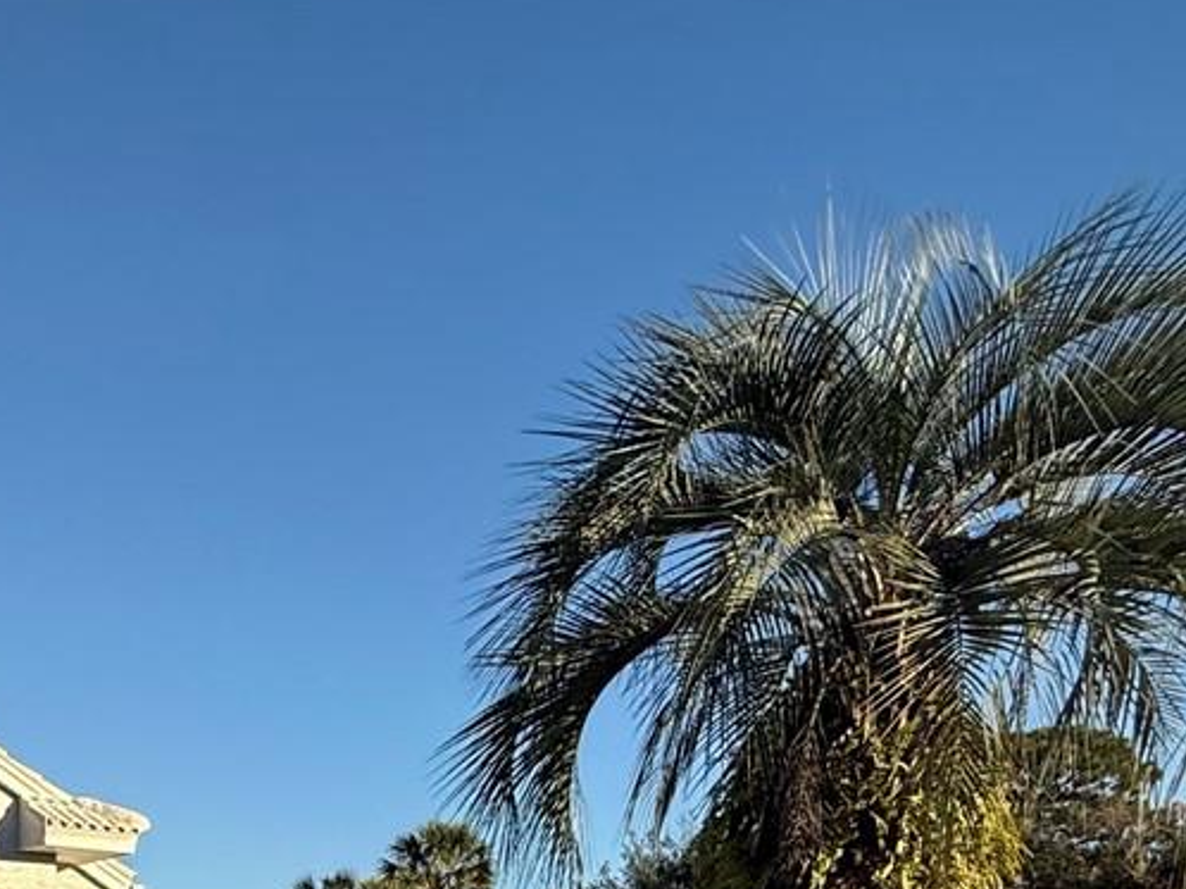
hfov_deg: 36.6
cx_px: -69
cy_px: 1356
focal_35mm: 45
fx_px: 1541
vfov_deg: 24.5
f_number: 2.2
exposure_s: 1/1613
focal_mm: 2.22
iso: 50
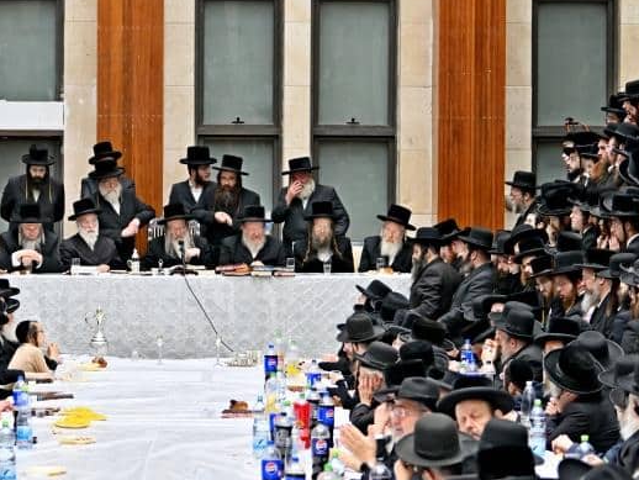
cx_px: 155
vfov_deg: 11.2
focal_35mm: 133
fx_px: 2456
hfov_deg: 14.8
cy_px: 210
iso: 640
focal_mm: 70
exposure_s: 1/250
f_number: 2.8
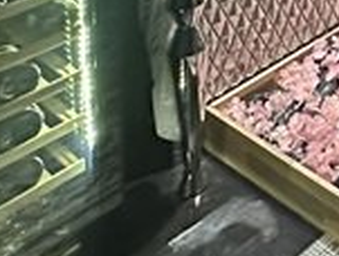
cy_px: -348
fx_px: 726
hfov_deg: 20.6
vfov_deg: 14.1
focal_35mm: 74
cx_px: 564
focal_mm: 2.22
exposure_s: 1/50
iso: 1000
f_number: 2.2
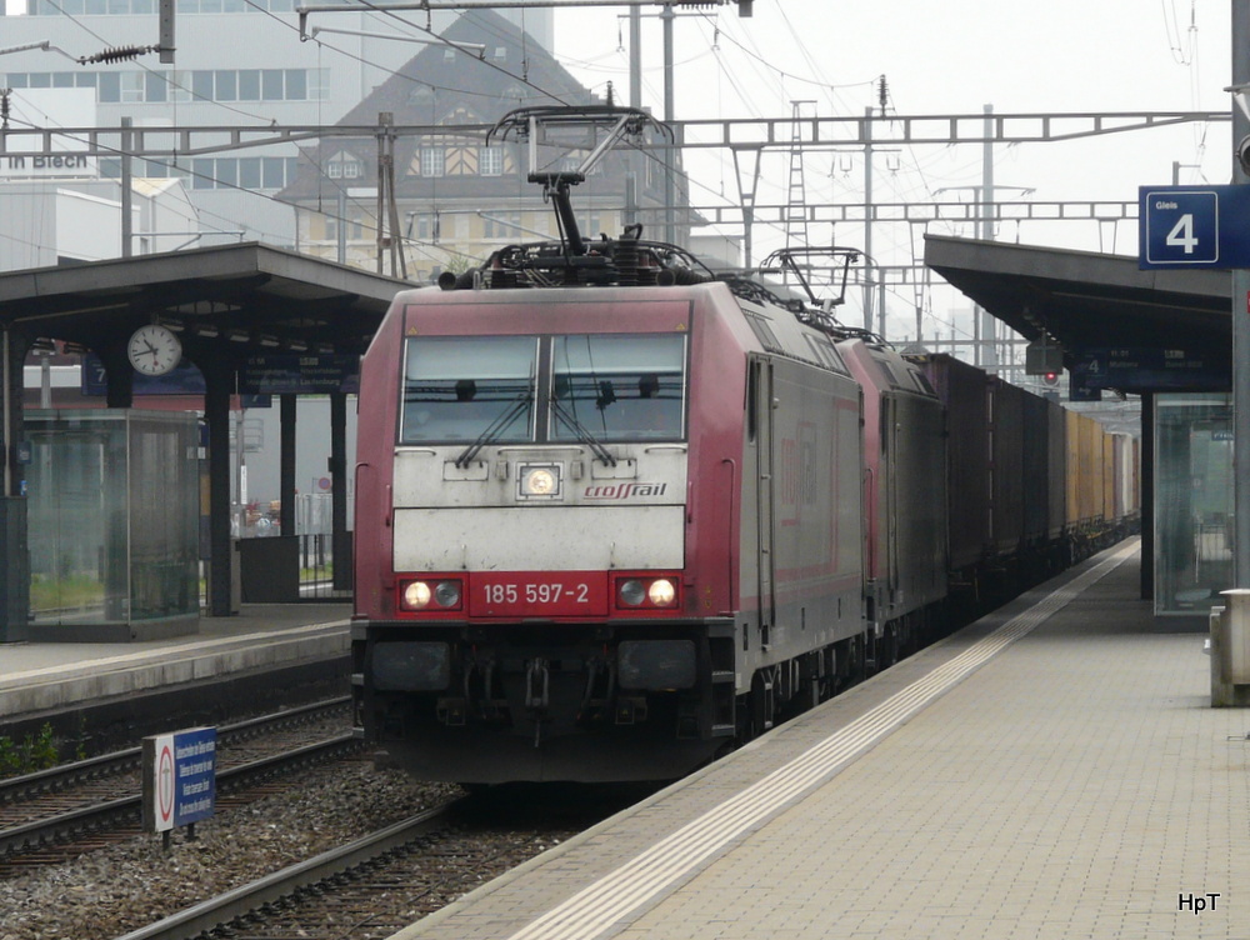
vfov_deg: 12.7
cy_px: 470
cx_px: 625
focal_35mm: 117
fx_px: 4229
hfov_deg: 16.8
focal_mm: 19.2
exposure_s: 1/320
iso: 100
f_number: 5.6
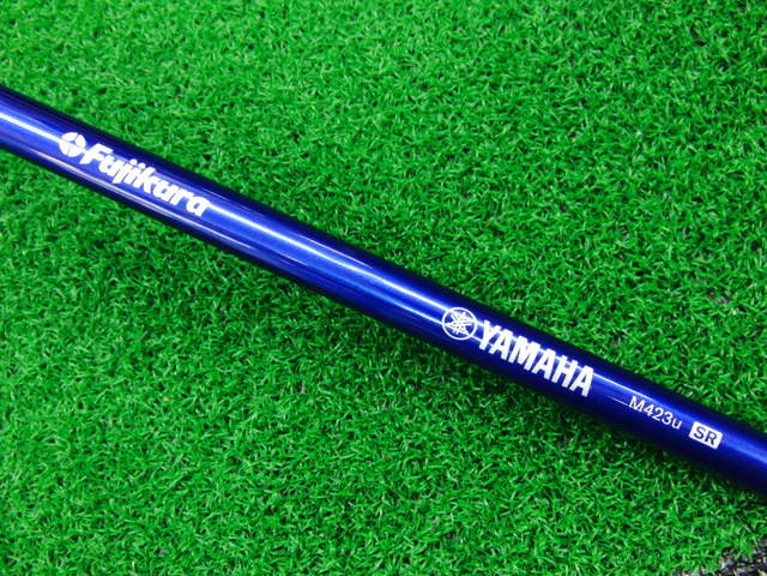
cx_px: 384
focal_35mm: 37
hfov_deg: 50.1
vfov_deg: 38.7
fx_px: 820
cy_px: 288
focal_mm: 6.42
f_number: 3.6
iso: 400
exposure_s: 1/25
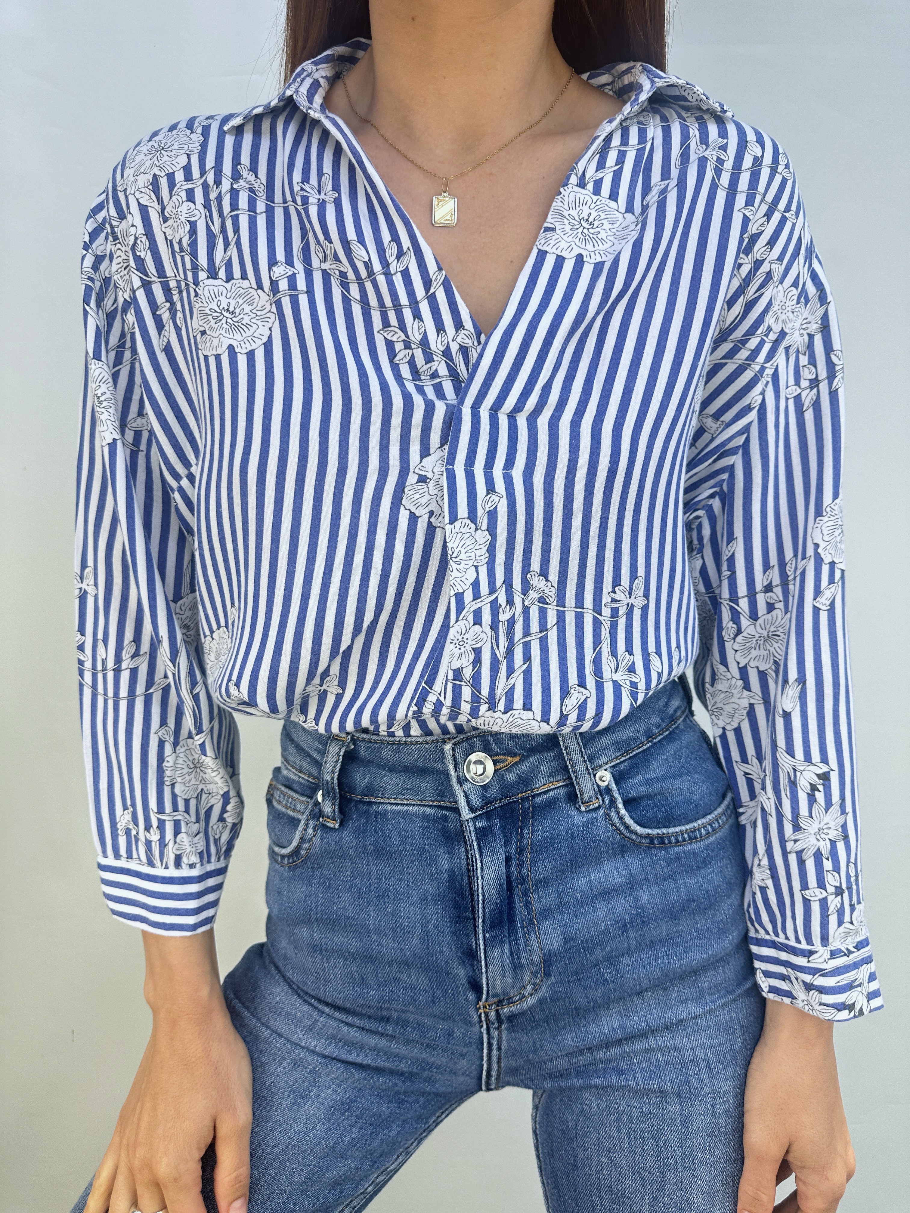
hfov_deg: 56.8
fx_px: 841
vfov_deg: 71.6
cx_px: 455
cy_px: 606
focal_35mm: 24
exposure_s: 1/516
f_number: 1.78
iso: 80
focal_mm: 6.86
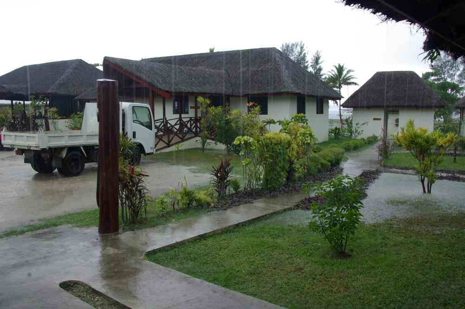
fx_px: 426
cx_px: 232
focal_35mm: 33
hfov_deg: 57.3
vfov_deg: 39.9
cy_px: 154
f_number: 9.5
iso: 100
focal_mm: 21.9
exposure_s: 1/10
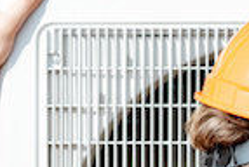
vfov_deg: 2.9
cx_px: 306
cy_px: 139
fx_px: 3285
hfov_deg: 4.3
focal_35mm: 474
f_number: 2.2
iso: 200
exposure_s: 1/5000
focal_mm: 85
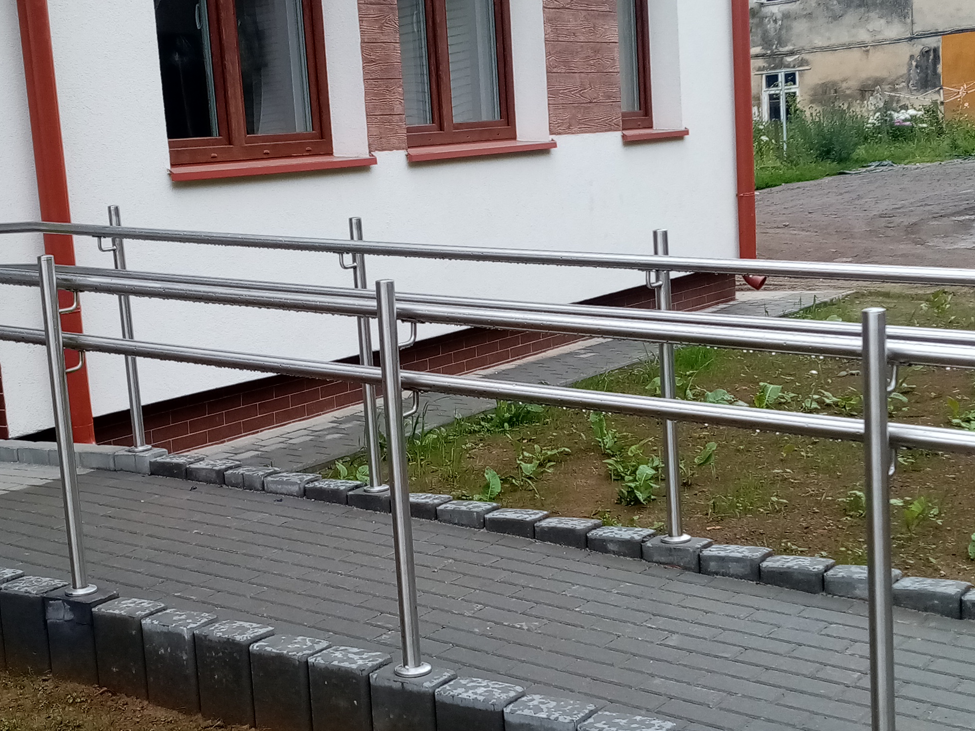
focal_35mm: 55
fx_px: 1549
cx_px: 350
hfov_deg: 34.7
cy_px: 439
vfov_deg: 26.5
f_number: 1.8
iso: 100
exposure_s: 1/163
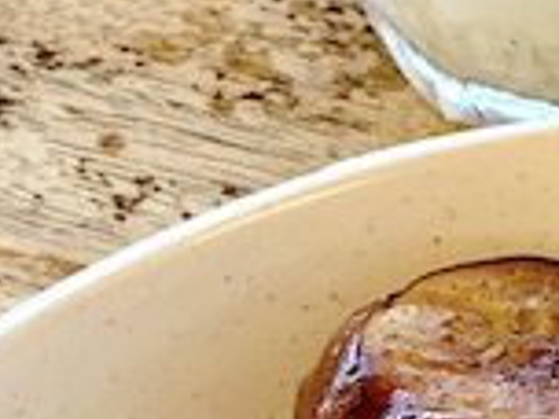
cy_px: 546
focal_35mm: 128
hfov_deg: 13.7
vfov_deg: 11.3
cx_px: 1011
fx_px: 2067
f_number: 1.8
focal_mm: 4.25
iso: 80
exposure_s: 1/48
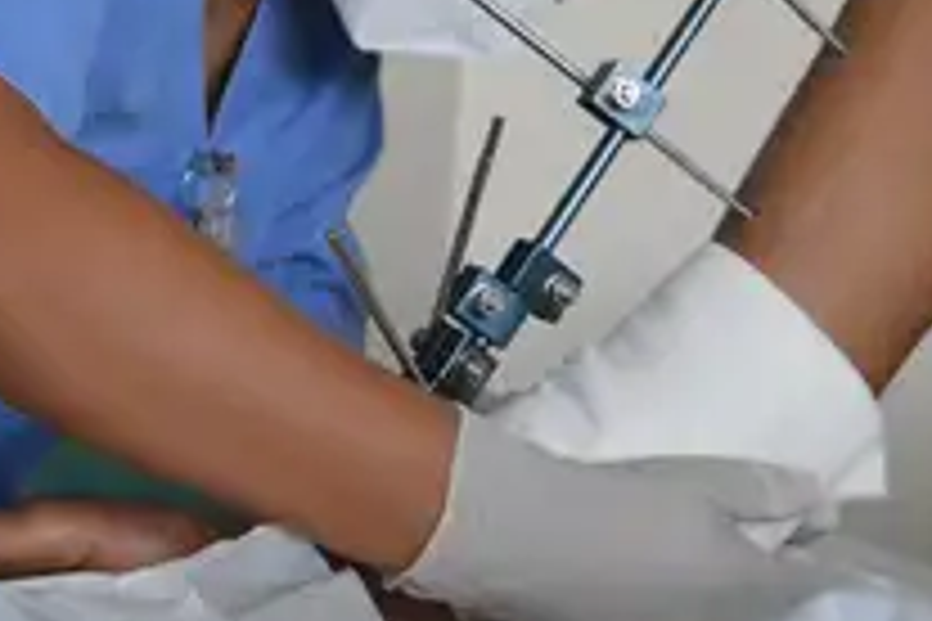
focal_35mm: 84
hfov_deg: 24.2
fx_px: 2174
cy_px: 63
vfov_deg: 16.1
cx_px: 401
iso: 3200
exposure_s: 1/250
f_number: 4.2
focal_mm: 29
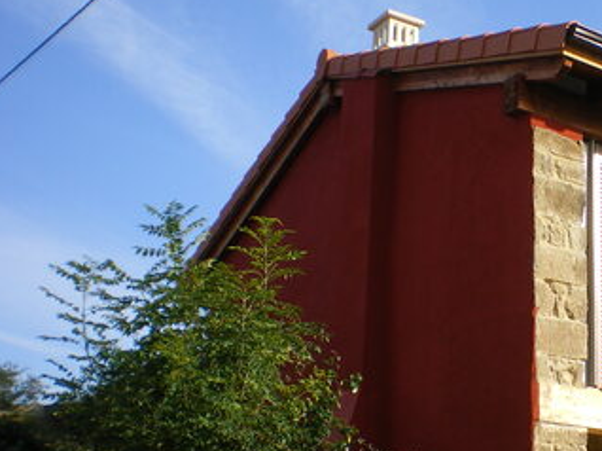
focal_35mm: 68
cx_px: 521
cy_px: 339
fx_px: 1182
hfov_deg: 27.7
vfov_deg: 21.4
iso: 64
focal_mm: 6.3
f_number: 4.6
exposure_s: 1/400
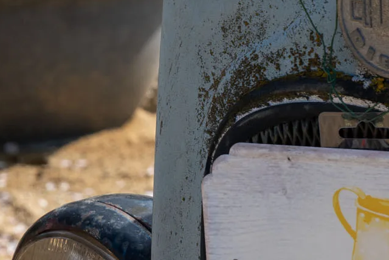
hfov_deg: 6.5
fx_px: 3404
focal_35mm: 315
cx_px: 429
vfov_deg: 4.4
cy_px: 297
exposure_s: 1/320
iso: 200
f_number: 9
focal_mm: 70
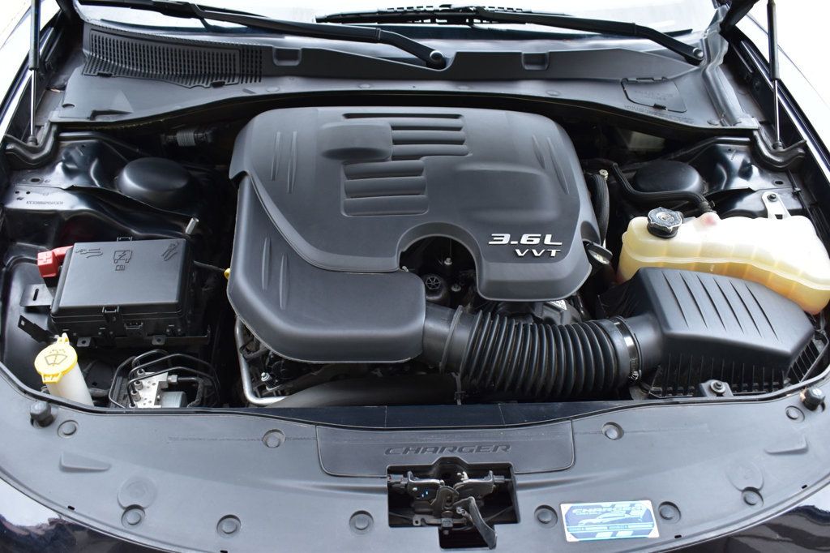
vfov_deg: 38.3
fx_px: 795
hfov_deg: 55.1
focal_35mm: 34
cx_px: 415
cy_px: 276
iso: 560
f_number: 6.3
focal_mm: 23
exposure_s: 1/15
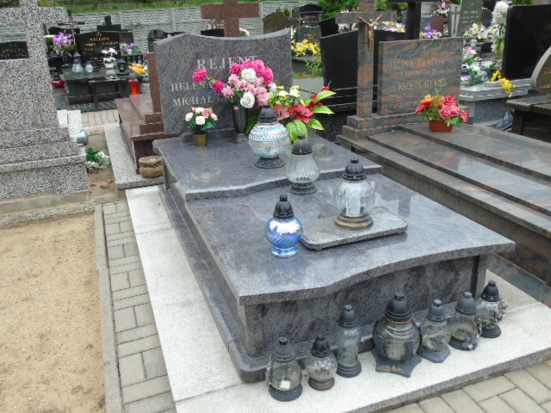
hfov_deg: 61.7
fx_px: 462
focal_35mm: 29
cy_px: 206
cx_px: 276
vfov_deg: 48.2
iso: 80
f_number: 3.6
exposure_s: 1/160
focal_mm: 5.2
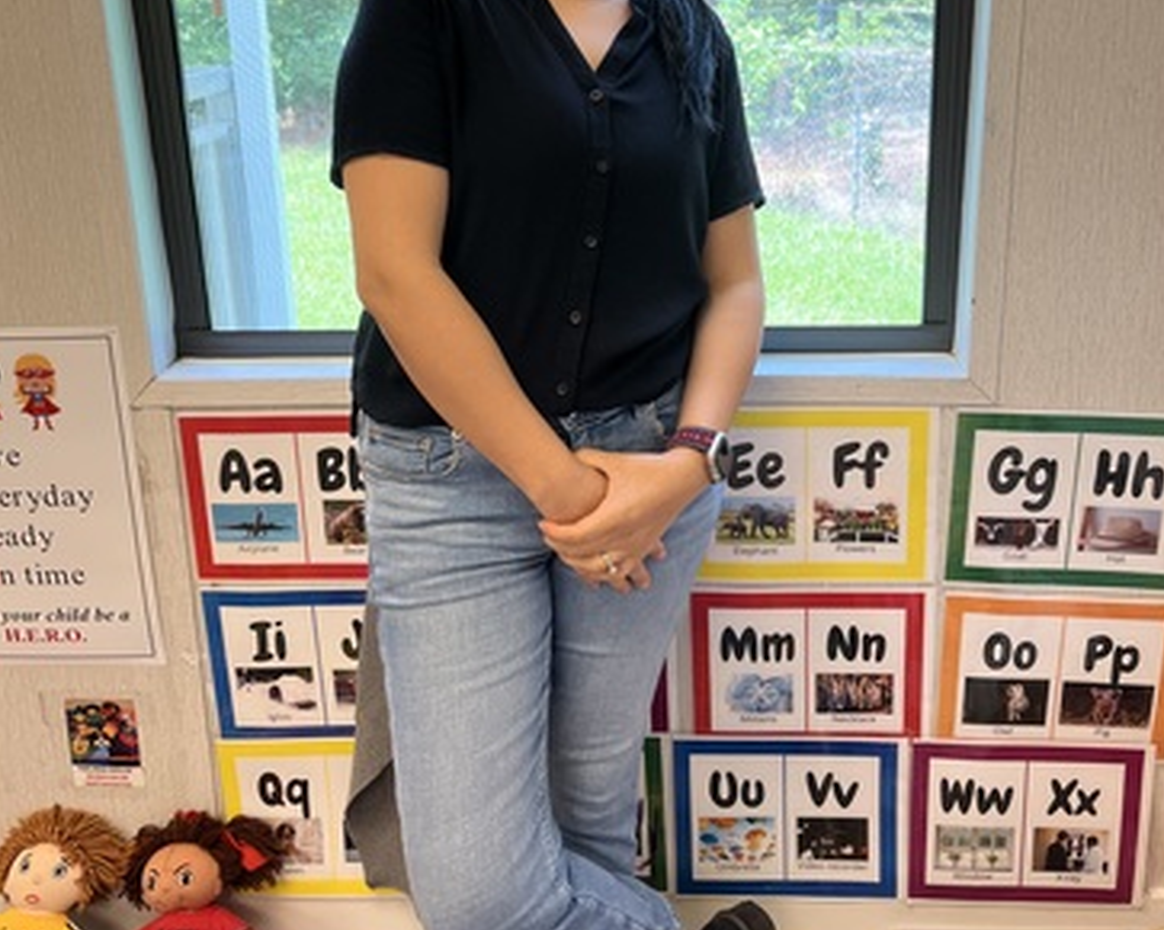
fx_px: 1205
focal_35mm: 35
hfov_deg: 51.6
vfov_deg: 41.2
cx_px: 592
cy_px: 253
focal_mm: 5.1
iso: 80
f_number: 1.6
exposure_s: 1/120
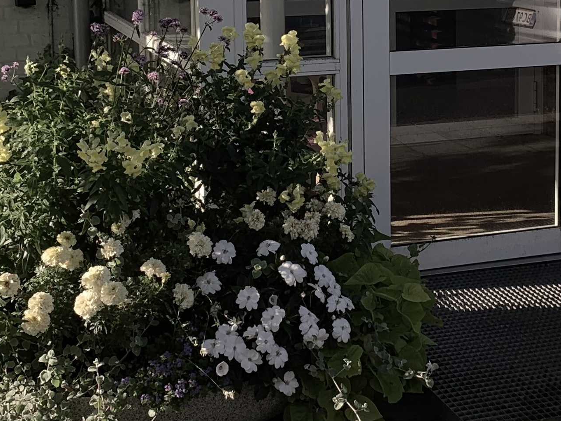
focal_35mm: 82
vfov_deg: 17.8
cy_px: 64
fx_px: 1329
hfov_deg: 23.3
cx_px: 480
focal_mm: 4.25
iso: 25
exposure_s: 1/570
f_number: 1.8
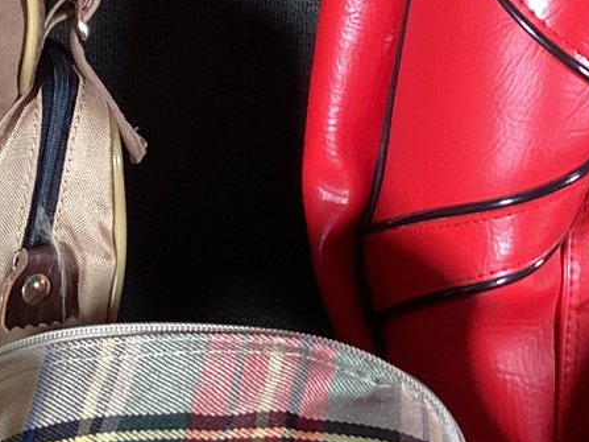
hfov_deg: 18.7
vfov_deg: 13.8
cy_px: -63
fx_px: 1786
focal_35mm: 105
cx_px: 250
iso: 100
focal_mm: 3.3
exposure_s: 1/50
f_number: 2.4
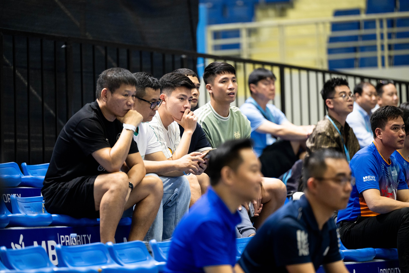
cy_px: 136
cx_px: 204
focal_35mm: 200
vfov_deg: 6.9
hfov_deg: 10.3
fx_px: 2272
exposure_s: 1/250
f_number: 2.8
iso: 2000
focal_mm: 200
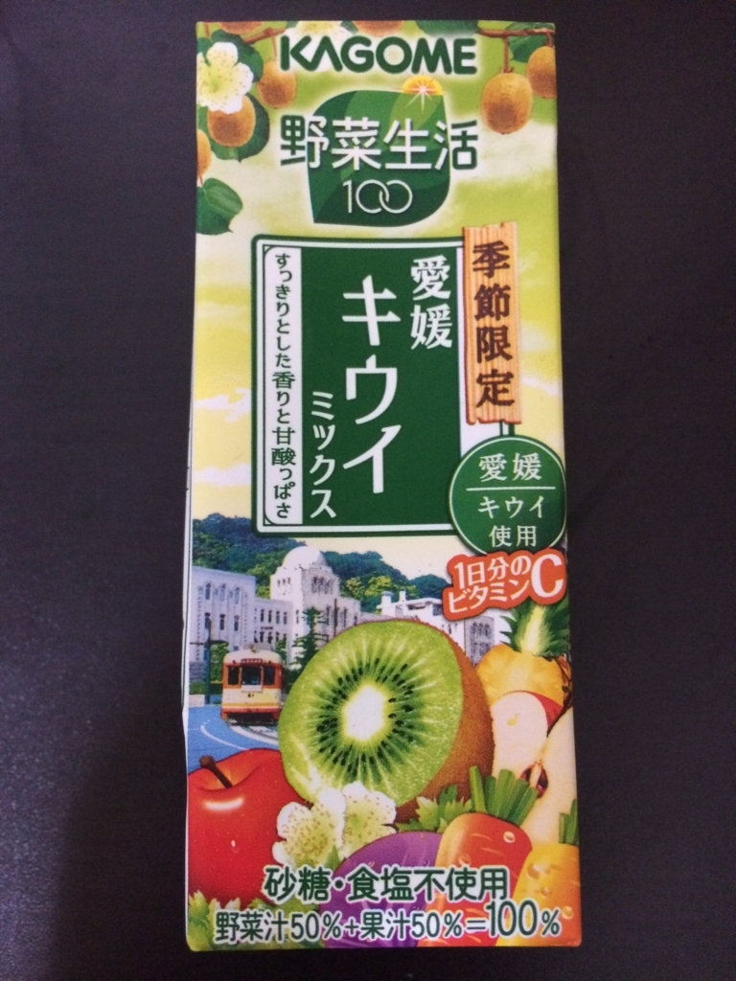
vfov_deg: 61.7
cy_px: 490
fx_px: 822
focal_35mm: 29
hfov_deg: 48.2
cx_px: 368
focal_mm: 4.15
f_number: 2.2
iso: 320
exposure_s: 1/15
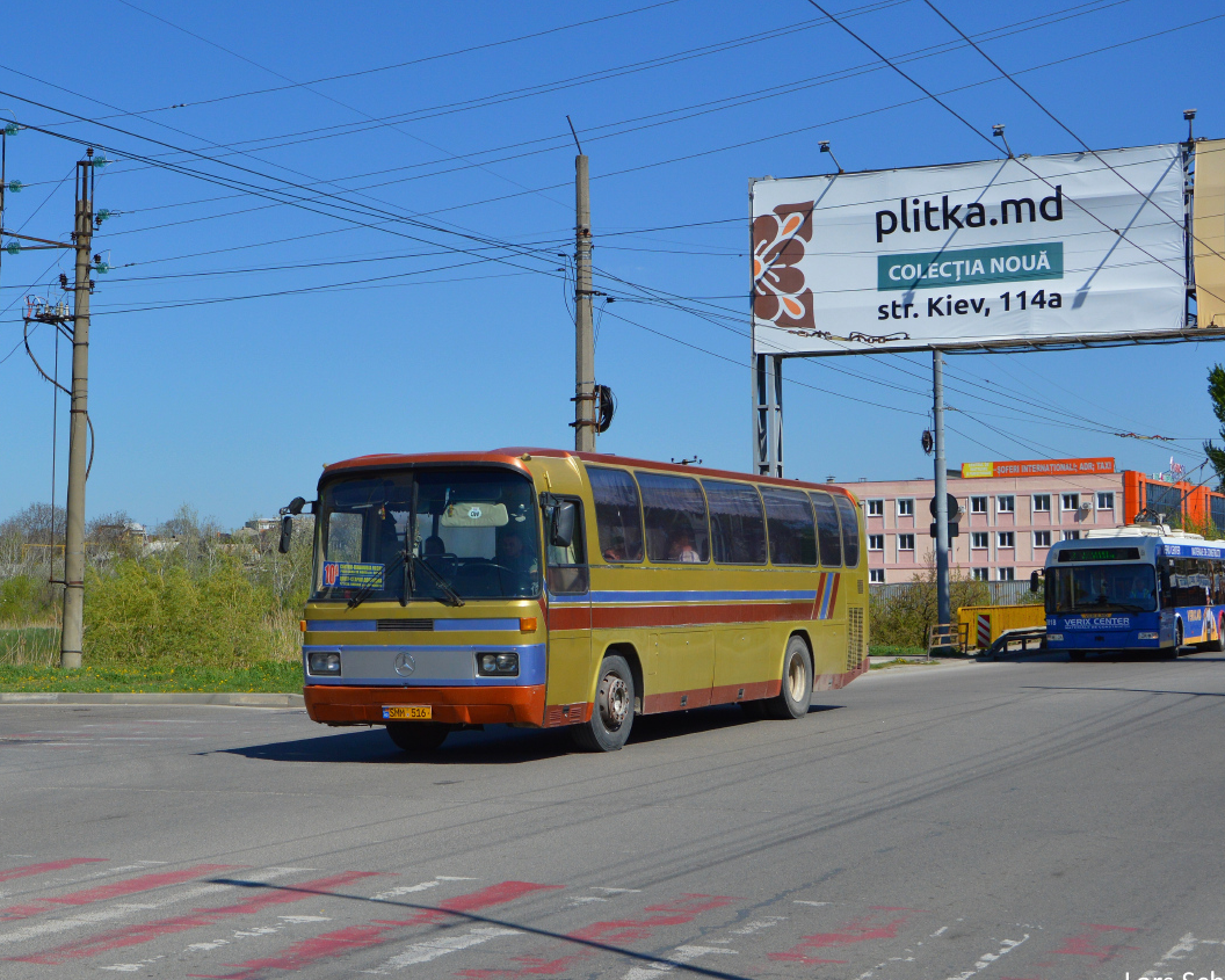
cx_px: 626
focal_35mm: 45
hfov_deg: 41.1
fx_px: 1632
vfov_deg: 33.4
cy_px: 498
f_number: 7.1
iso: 400
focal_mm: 26
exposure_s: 1/2000
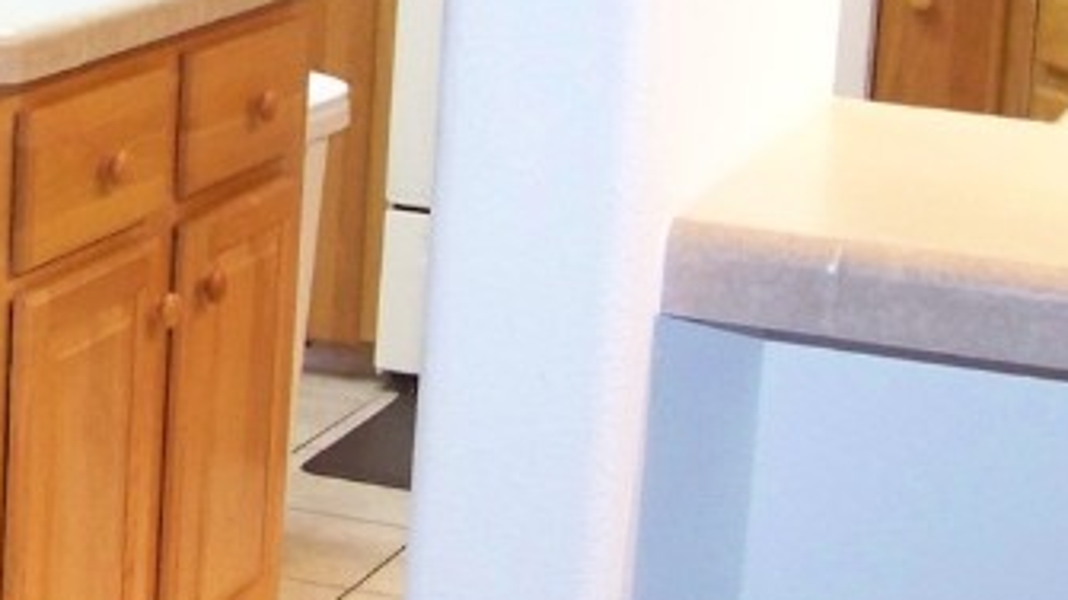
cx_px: -67
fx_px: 3396
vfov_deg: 10.0
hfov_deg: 17.3
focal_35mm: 120
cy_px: 32
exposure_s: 1/30
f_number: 2.8
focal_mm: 5.85
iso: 250
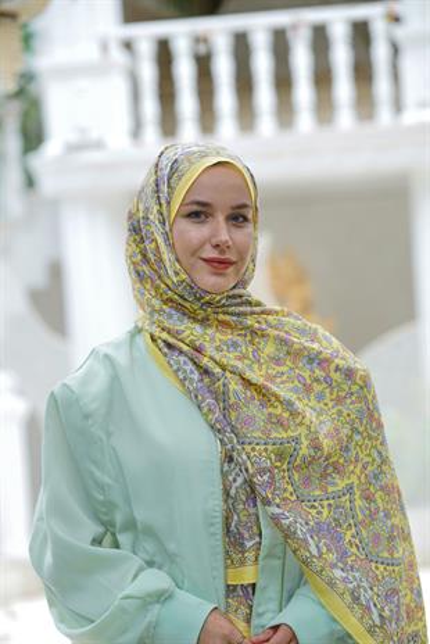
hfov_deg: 9.8
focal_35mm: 140
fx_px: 2504
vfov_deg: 14.6
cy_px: 322
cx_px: 215
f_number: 5.6
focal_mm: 140
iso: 200
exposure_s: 1/100
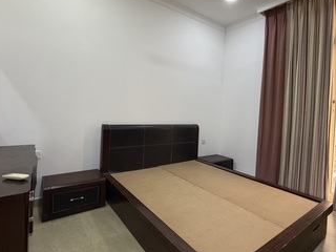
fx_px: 194
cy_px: 115
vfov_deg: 65.9
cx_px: 183
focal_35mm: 20
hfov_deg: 81.5
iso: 250
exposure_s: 1/50
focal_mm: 2.22
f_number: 2.2
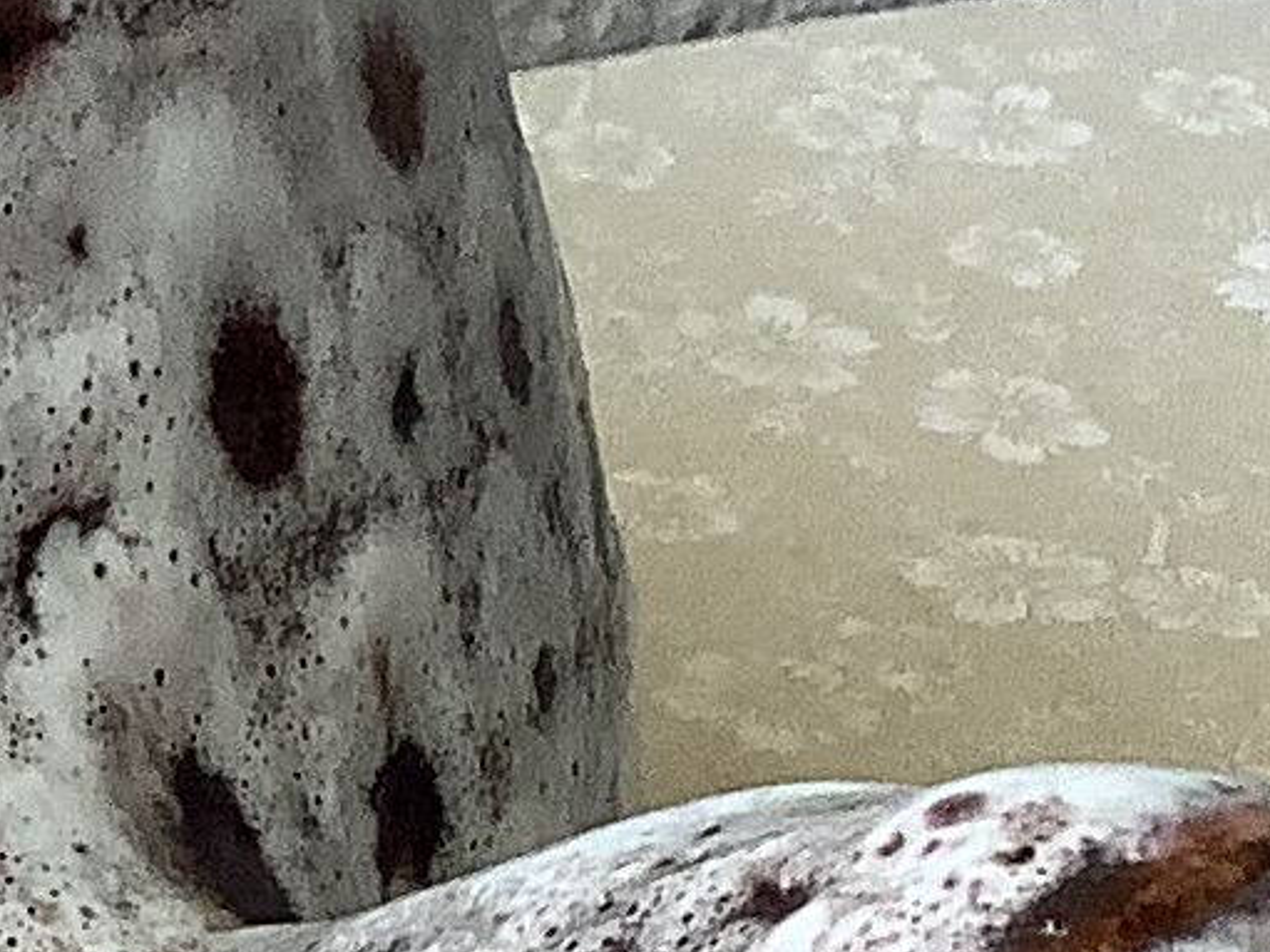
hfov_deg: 9.7
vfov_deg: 7.5
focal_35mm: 198
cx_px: -559
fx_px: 7263
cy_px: 723
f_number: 2.4
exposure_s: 1/120
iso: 50
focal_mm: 3.3
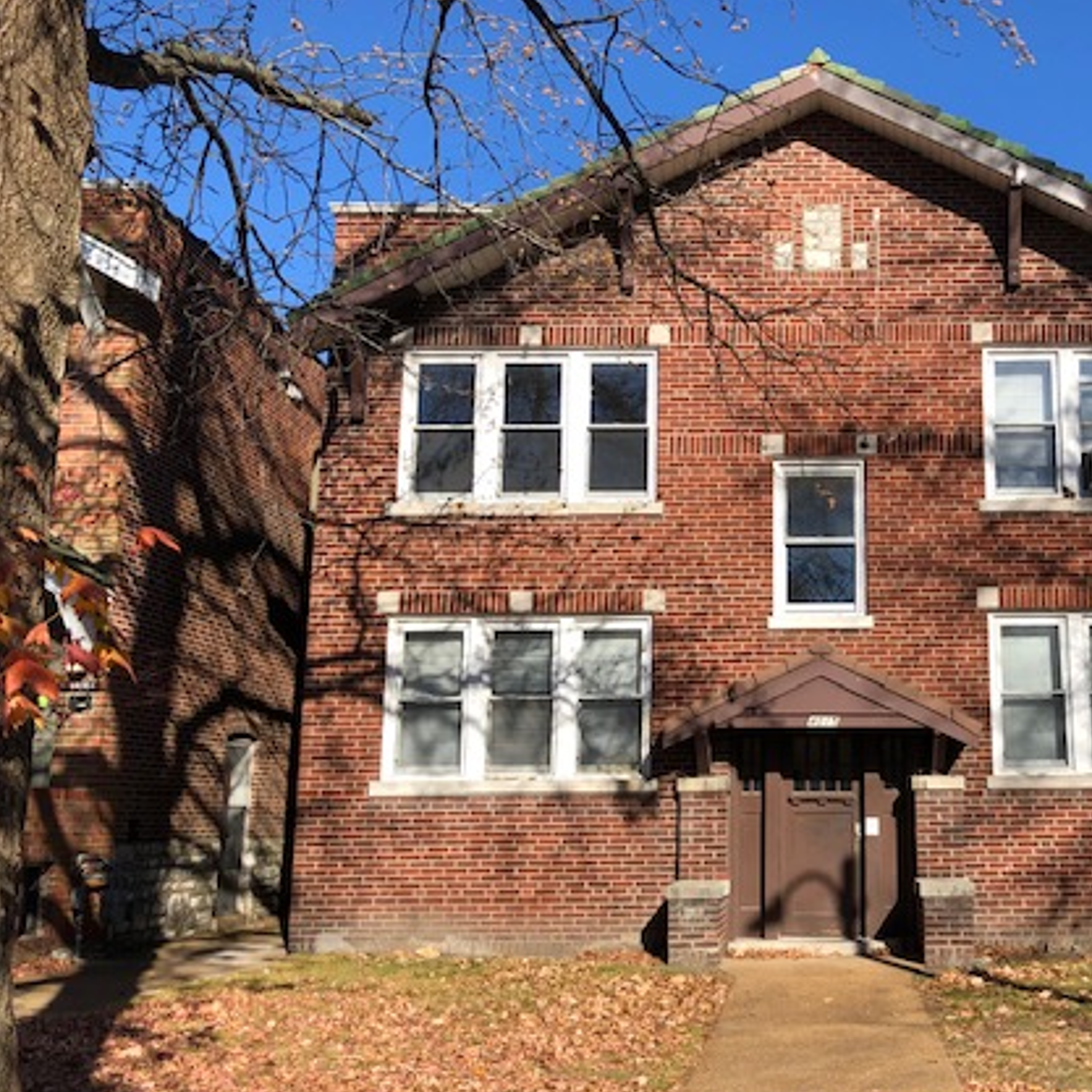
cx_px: 828
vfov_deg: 43.8
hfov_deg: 42.4
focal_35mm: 38
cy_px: 581
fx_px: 1356
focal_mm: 4
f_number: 1.8
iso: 20
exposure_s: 1/1517
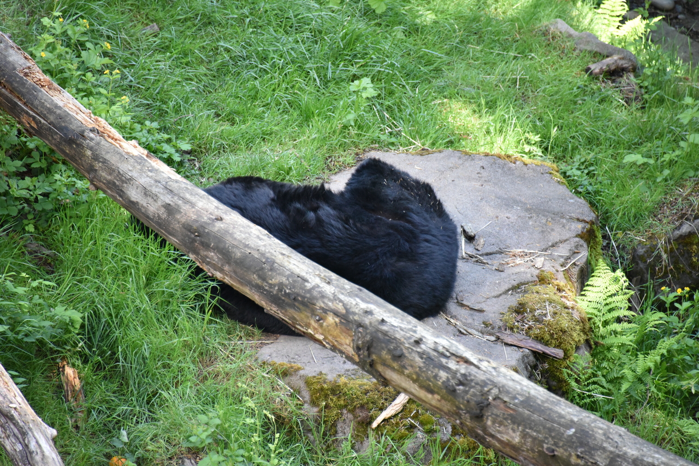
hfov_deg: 6.9
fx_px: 5826
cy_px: 233
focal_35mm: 300
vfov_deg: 4.6
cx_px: 350
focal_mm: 300
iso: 4500
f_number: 5.6
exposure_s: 1/640
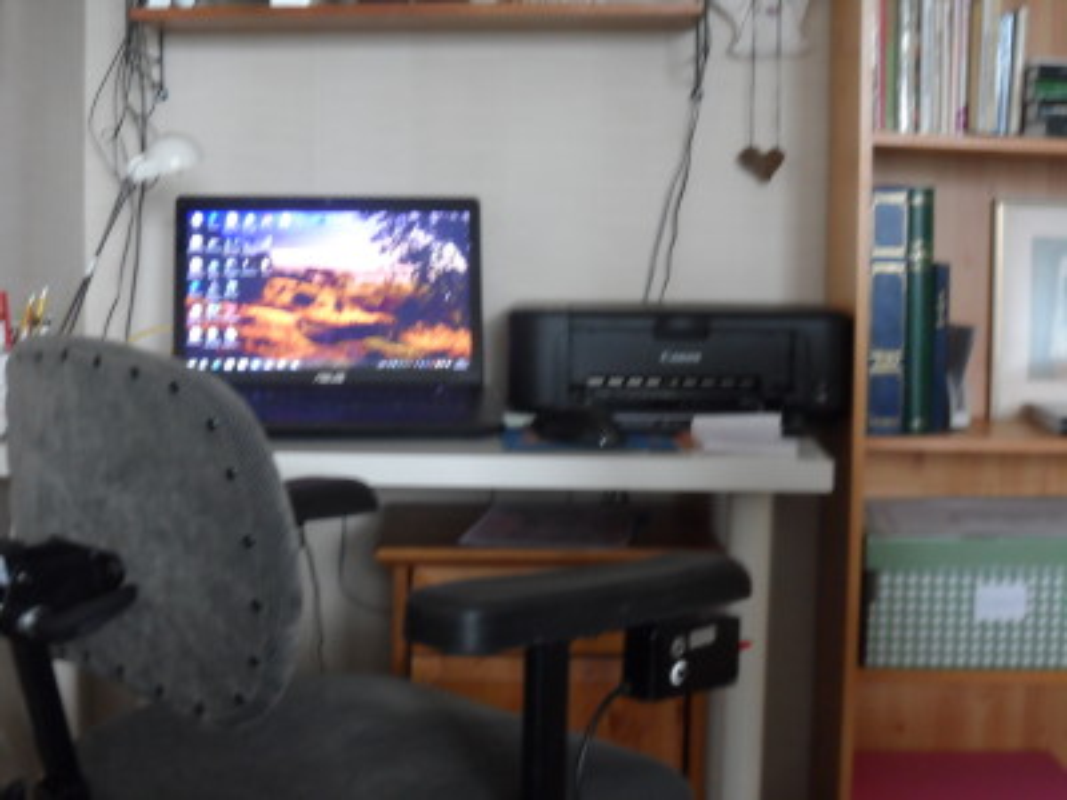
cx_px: 534
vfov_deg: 27.0
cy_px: 400
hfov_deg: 35.5
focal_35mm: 54
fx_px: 1664
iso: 400
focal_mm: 9.8
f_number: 4.1
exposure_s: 1/6
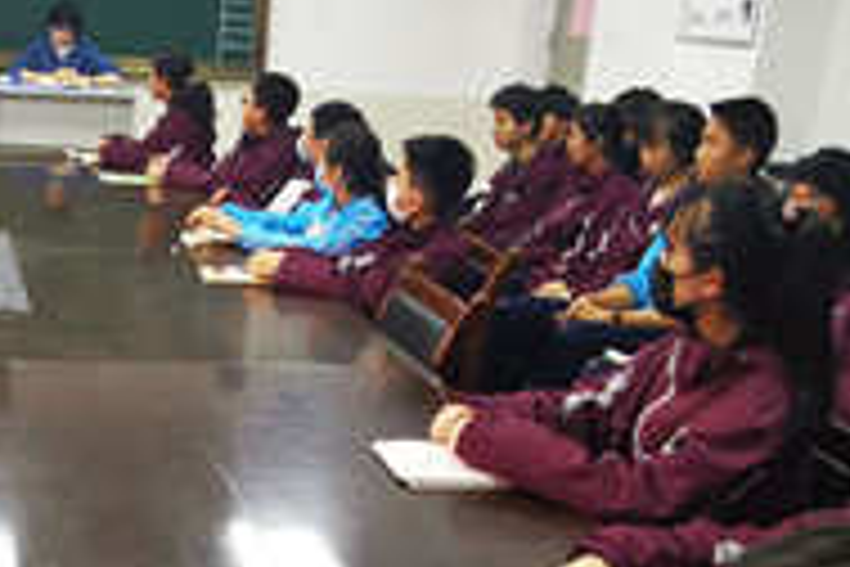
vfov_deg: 23.9
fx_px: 1322
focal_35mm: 56
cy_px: 432
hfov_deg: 34.4
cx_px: 153
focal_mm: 2.26
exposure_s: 1/23
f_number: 2.2
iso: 400
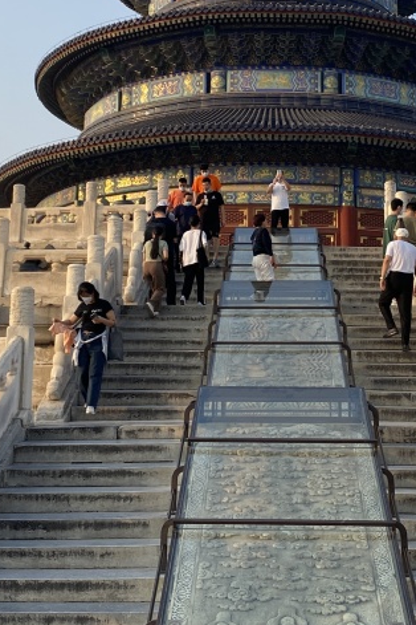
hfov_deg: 21.8
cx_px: 277
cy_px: 202
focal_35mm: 62
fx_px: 1075
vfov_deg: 32.1
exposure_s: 1/877
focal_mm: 4.25
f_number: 1.8
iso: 32
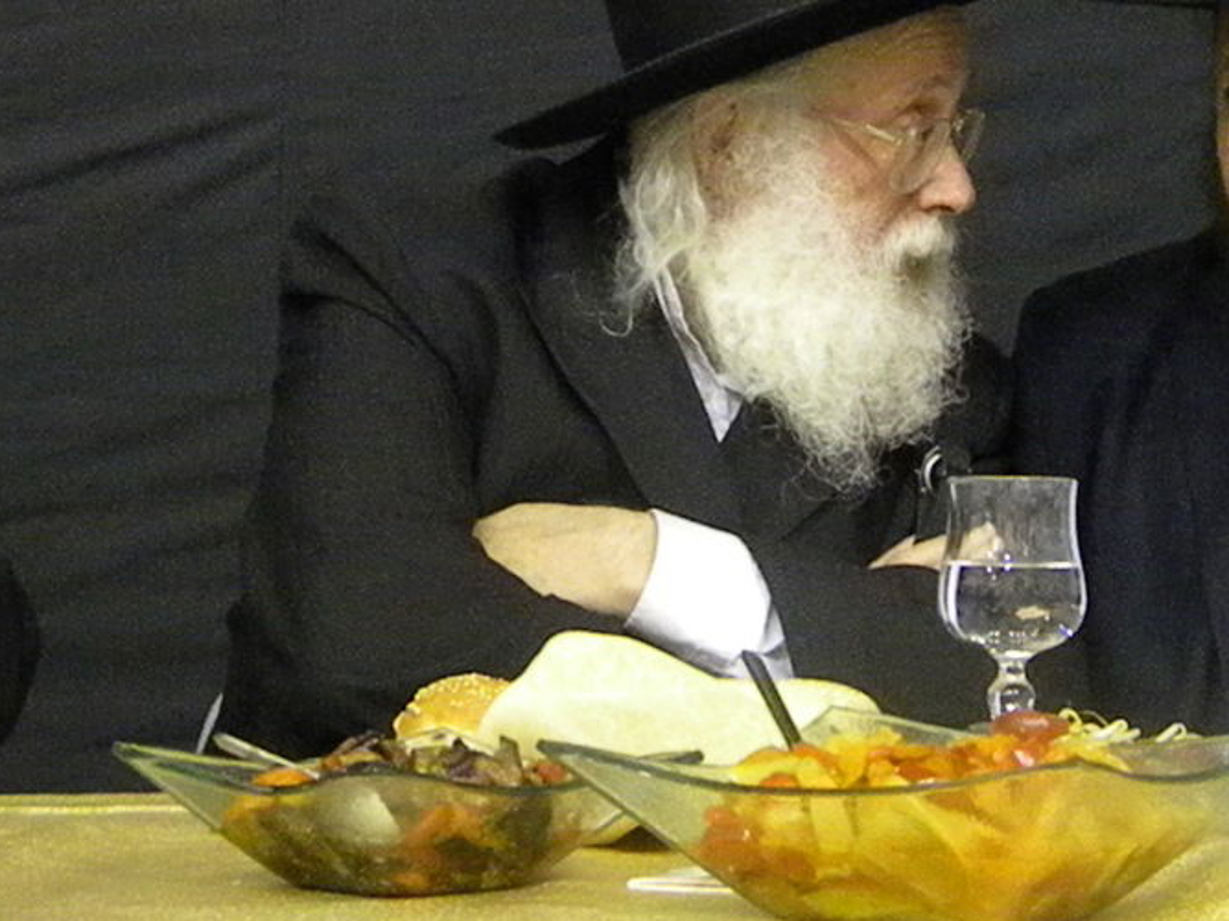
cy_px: 309
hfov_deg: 22.6
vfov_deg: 17.1
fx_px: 3053
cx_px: 848
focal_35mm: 86
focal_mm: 10.1
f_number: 4.1
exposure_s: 1/54.6
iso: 3200
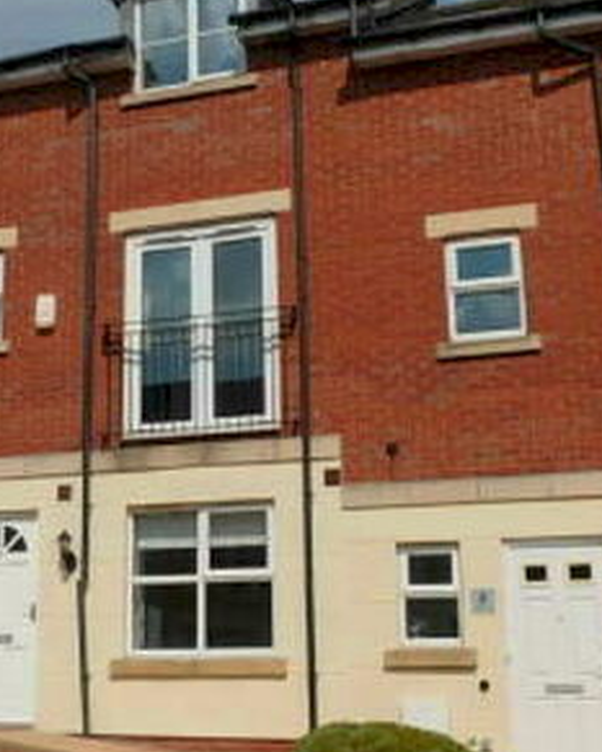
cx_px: 183
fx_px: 1202
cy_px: 394
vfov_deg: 34.7
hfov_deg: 27.9
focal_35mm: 54
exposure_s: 1/1000
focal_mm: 4
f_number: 6
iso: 125
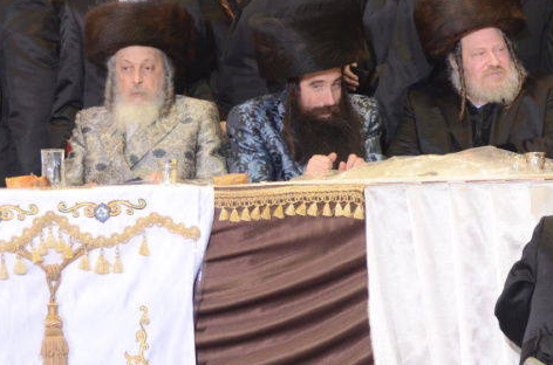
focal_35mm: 244
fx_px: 3739
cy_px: 71
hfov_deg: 8.4
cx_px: 566
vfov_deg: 5.6
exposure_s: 1/100
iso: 1000
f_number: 5
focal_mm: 75
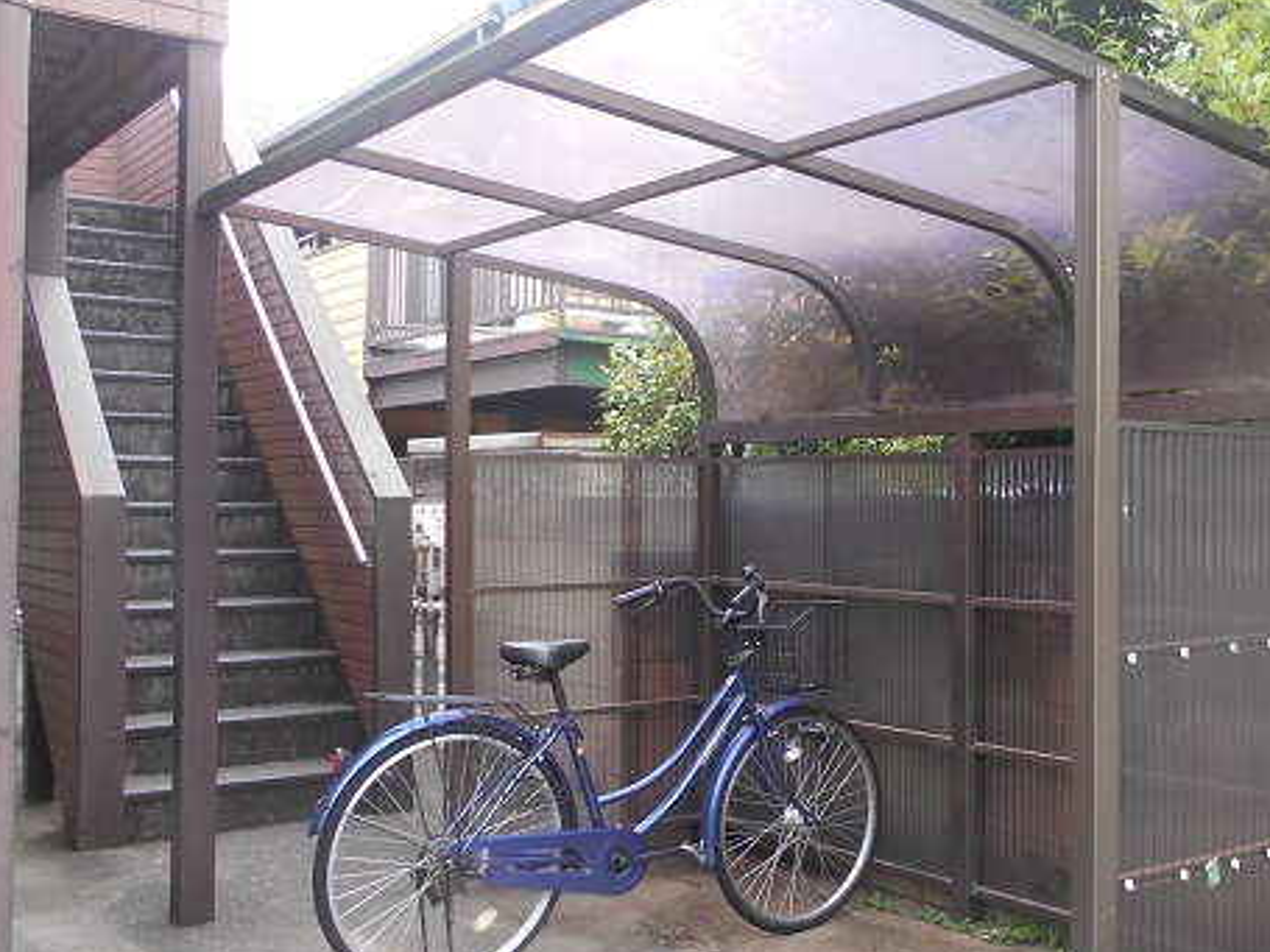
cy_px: 500
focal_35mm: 39
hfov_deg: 46.4
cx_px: 935
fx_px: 1430
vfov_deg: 36.8
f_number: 3.2
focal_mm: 4.6
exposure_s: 1/50
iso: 80
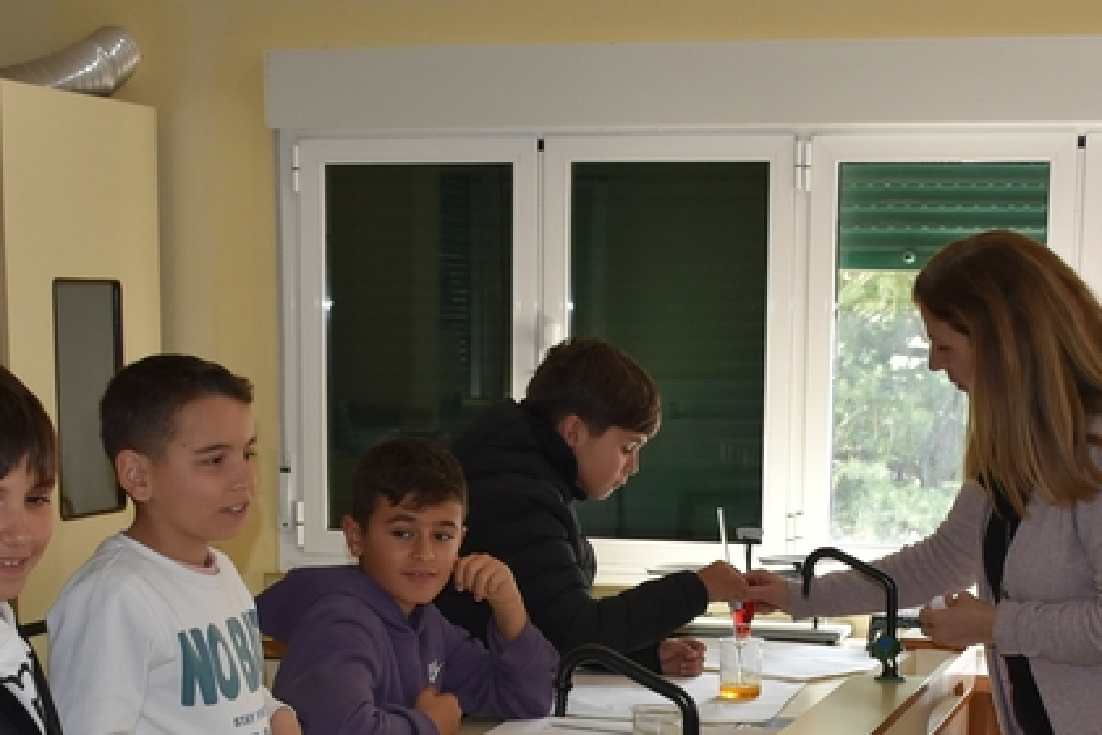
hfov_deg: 26.3
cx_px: 654
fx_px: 2358
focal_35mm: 77
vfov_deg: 17.3
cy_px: 738
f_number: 5.6
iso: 500
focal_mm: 24
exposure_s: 1/125
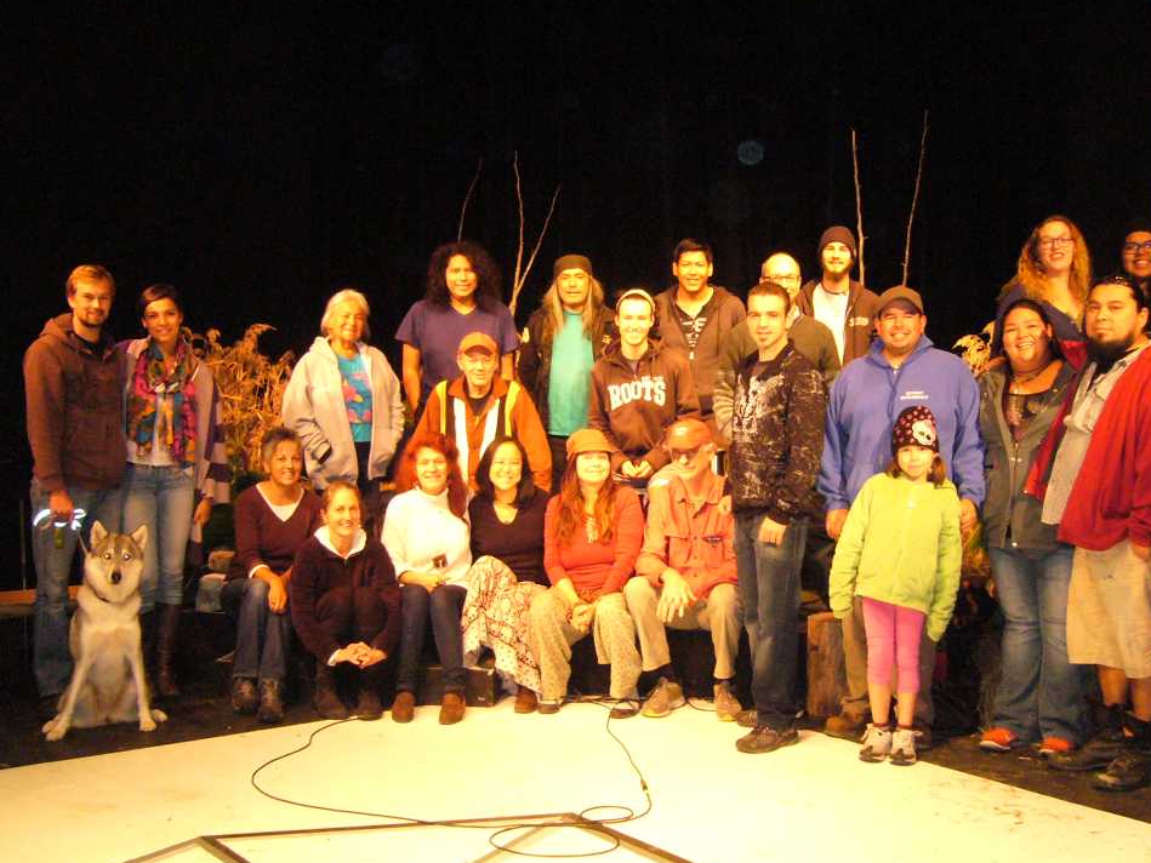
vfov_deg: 35.1
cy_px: 412
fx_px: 1363
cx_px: 602
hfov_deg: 45.8
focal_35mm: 41
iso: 400
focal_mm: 5.8
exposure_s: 1/30
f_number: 2.8
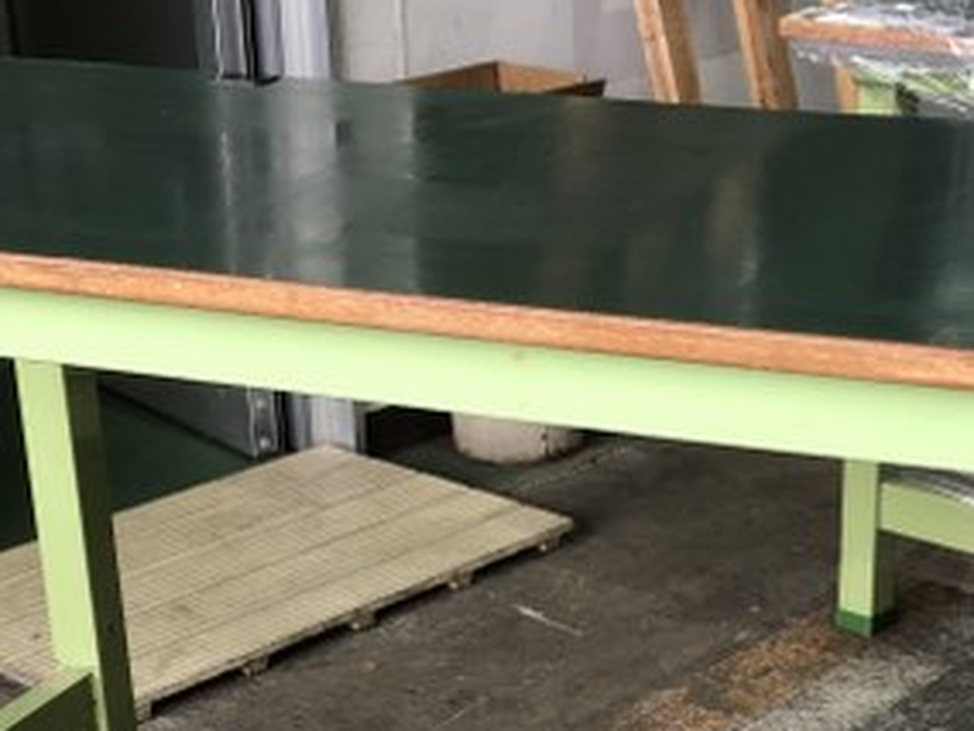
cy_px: 769
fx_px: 2223
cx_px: 628
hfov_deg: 24.6
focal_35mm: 79
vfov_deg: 18.1
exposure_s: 1/24
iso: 40
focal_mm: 3.99
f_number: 1.8
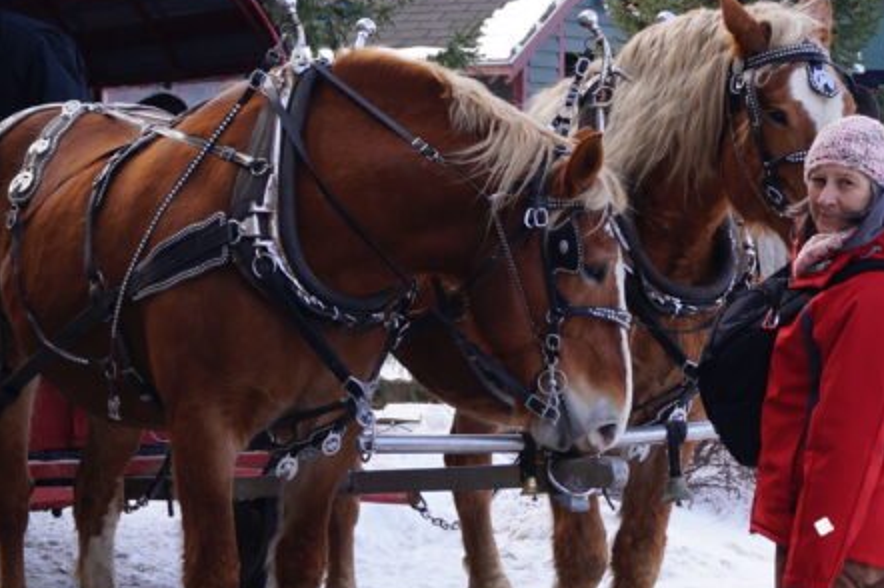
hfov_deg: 14.8
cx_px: 508
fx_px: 3411
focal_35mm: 139
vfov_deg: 9.9
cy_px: 300
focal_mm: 40
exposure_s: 1/100
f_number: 6.3
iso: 100
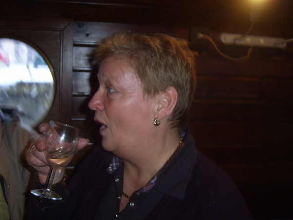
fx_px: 322
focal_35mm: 38
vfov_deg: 37.7
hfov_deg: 49.0
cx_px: 146
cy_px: 110
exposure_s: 1/30
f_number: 2.8
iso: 100
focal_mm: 7.8
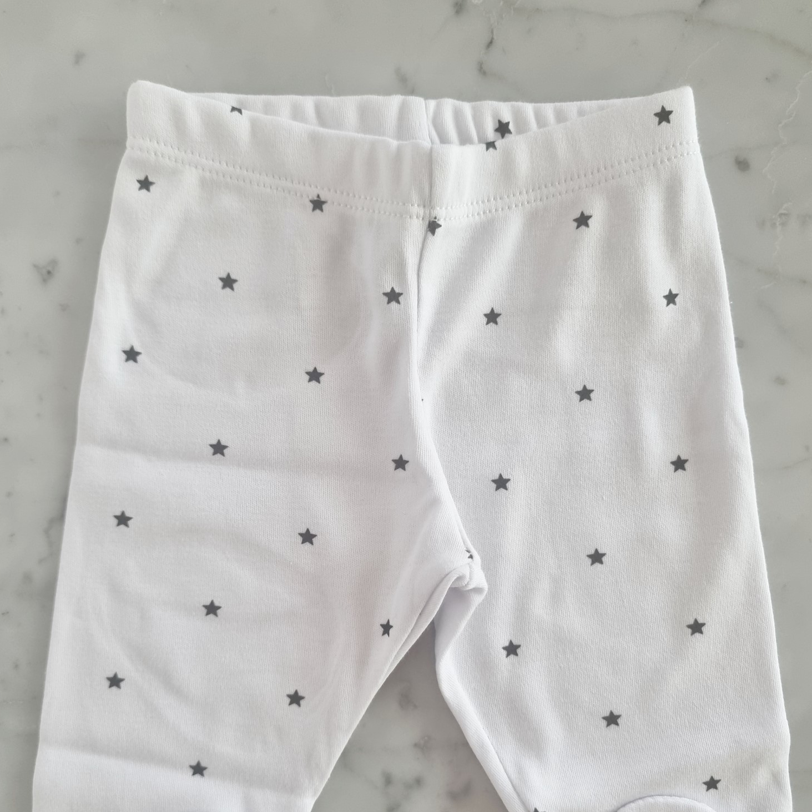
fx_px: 770
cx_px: 408
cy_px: 546
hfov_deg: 55.6
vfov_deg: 54.4
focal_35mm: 29
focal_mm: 6.7
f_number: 1.8
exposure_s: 1/120
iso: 250
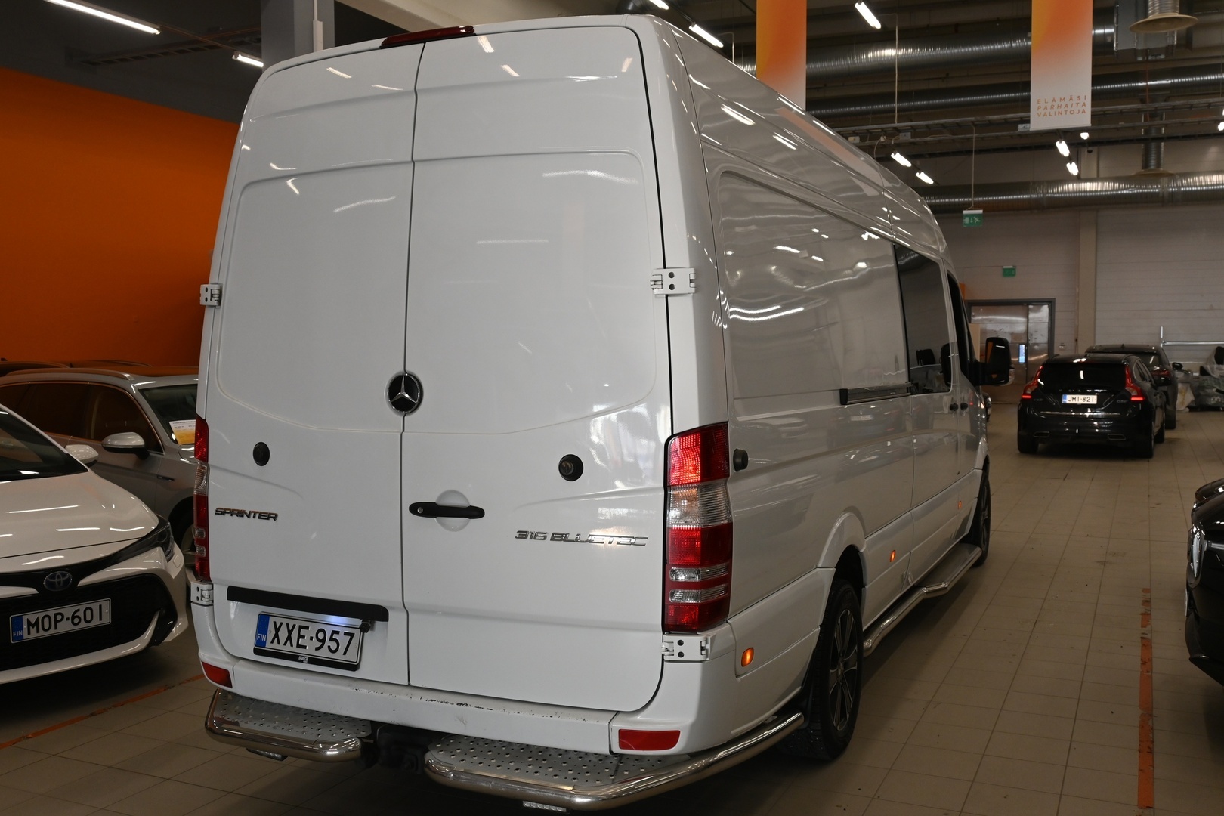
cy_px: 408
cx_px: 612
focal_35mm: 33
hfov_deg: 57.2
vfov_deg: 40.0
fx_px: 1122
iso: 500
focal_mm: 22
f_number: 6.3
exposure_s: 1/160
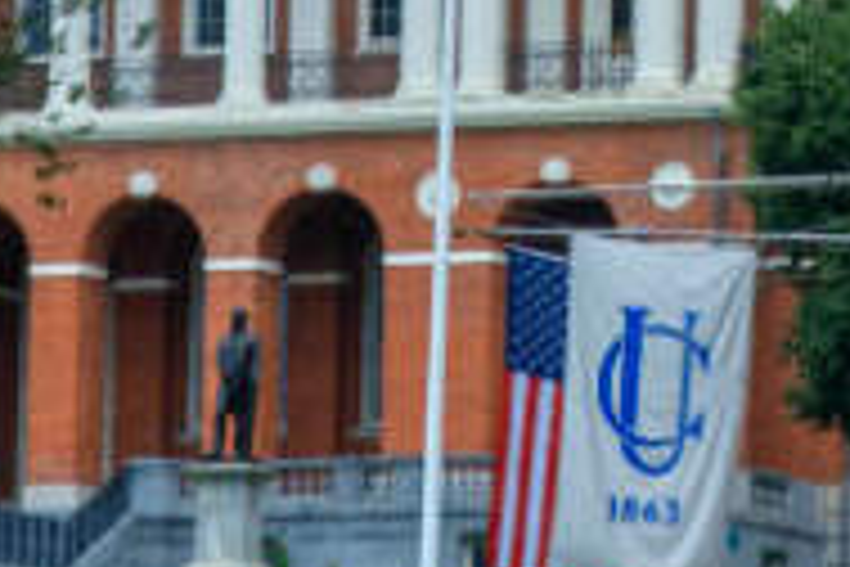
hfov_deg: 4.2
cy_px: -497
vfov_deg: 2.8
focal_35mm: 487
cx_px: 989
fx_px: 11498
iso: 640
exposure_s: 1/640
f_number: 14
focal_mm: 92
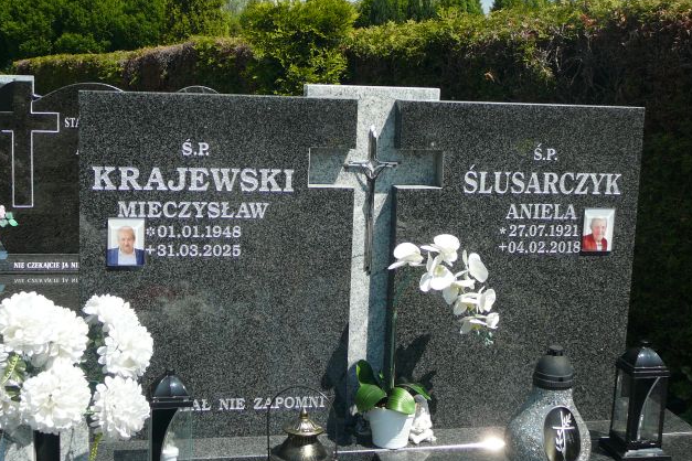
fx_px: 999
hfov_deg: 38.2
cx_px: 344
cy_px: 226
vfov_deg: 26.0
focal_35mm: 52
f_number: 3.4
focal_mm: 7.3
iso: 80
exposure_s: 1/800
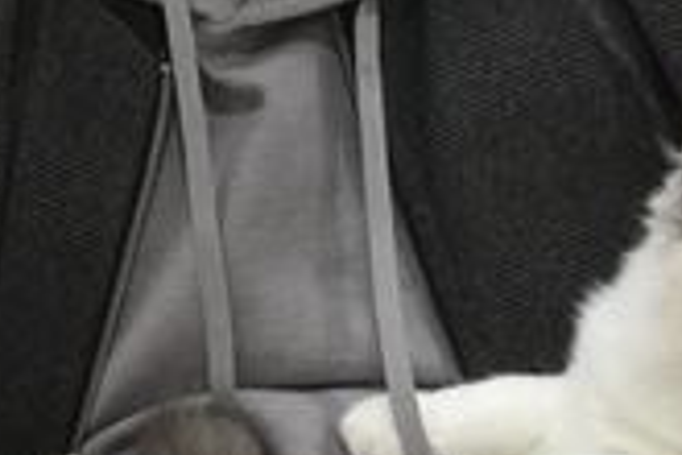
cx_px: 380
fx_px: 2216
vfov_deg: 11.7
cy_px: 124
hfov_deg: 17.5
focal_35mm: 117
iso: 100
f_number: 2.4
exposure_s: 1/30
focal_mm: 3.3
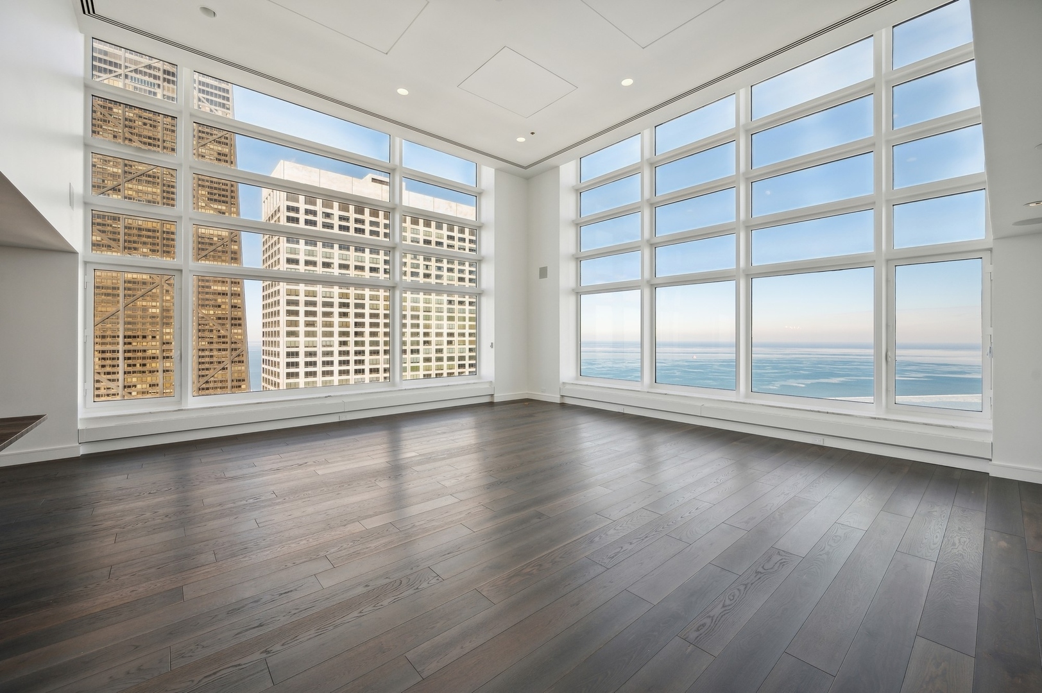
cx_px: 521
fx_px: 405
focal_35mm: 14
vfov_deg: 81.1
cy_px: 346
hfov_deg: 104.3
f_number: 8
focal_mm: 14
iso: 400
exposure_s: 1/160
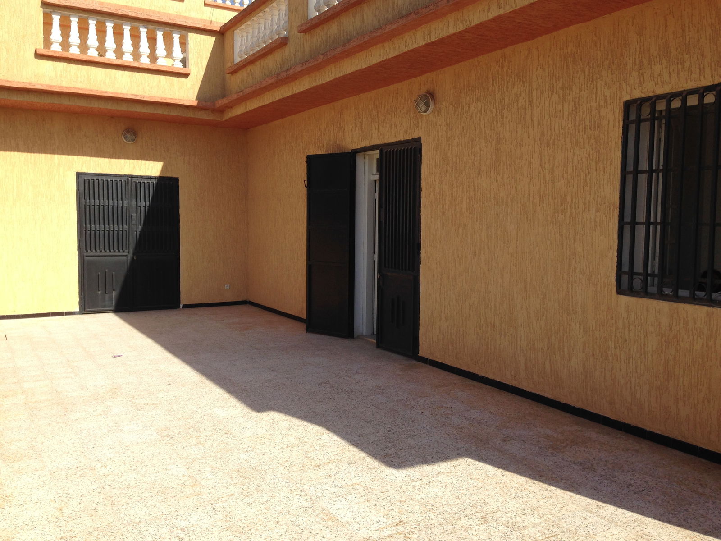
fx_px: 687
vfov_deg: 42.9
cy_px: 270
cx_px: 360
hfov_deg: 55.4
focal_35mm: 33
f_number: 2.4
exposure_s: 1/1466
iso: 50
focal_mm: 4.12
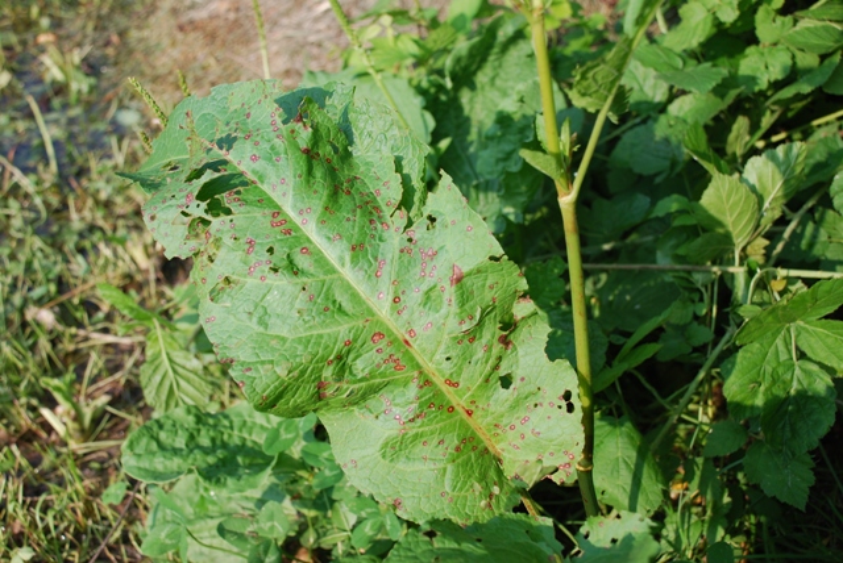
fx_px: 1090
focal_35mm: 46
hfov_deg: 42.3
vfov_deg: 29.0
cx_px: 422
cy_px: 282
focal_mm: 31
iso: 100
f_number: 6.3
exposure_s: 1/160
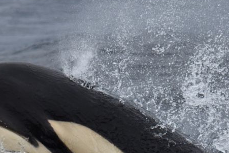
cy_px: 96
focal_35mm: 638
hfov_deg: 3.2
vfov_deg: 2.2
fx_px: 4059
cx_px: 102
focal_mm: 360
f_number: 6
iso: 1100
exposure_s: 1/8000
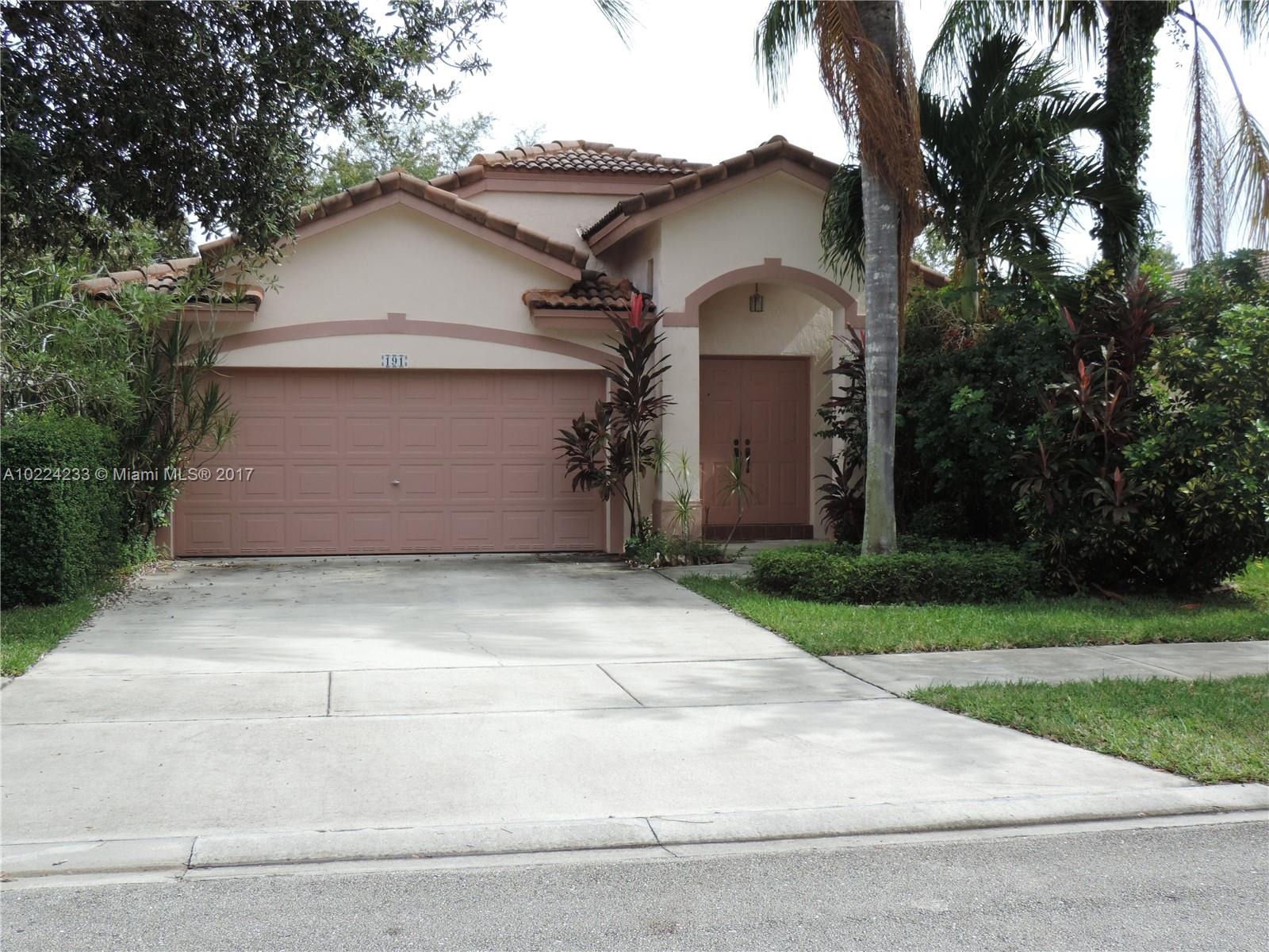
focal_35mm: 40
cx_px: 634
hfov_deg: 46.8
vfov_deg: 36.0
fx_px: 1466
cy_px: 476
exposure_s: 1/500
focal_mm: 7.1
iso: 80
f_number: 3.3
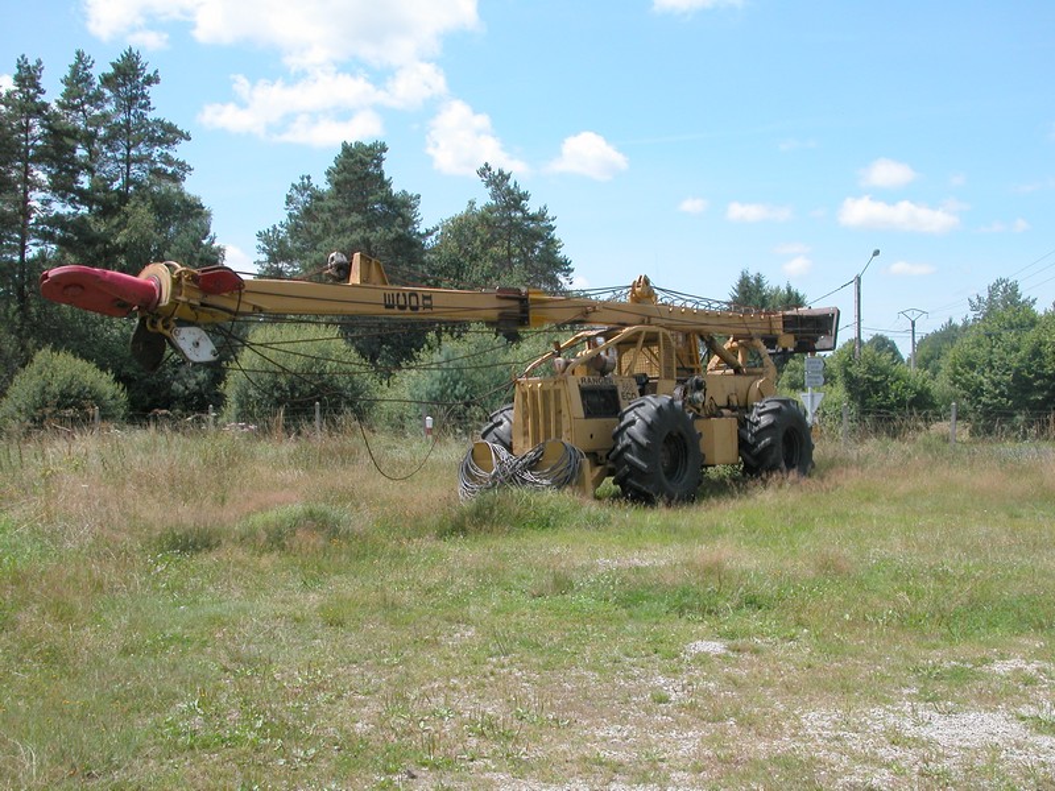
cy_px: 396
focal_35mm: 42
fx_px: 1280
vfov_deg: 34.3
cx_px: 528
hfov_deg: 44.8
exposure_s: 1/295
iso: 100
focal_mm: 10.7
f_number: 6.5
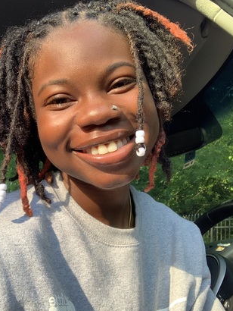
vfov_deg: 47.8
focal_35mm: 39
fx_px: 350
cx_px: 111
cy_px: 146
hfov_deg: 36.8
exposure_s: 1/121
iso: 64
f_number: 2.2
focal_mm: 2.87
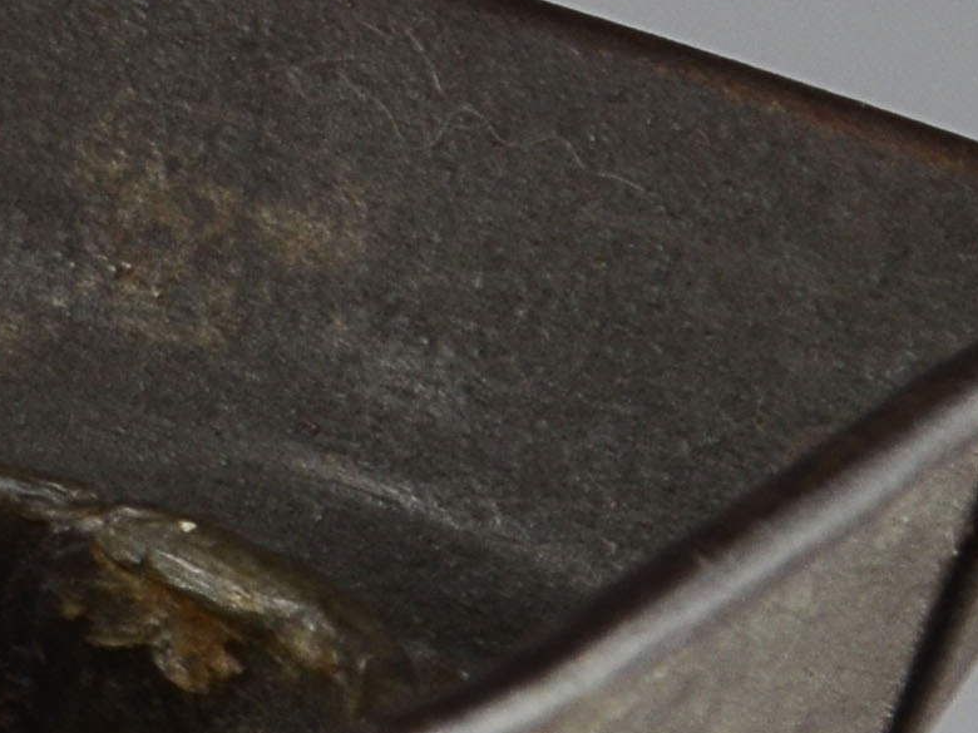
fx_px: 11301
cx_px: -1676
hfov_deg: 4.8
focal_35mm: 400
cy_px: 301
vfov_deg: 3.7
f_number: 18
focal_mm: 44
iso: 320
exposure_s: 1/80
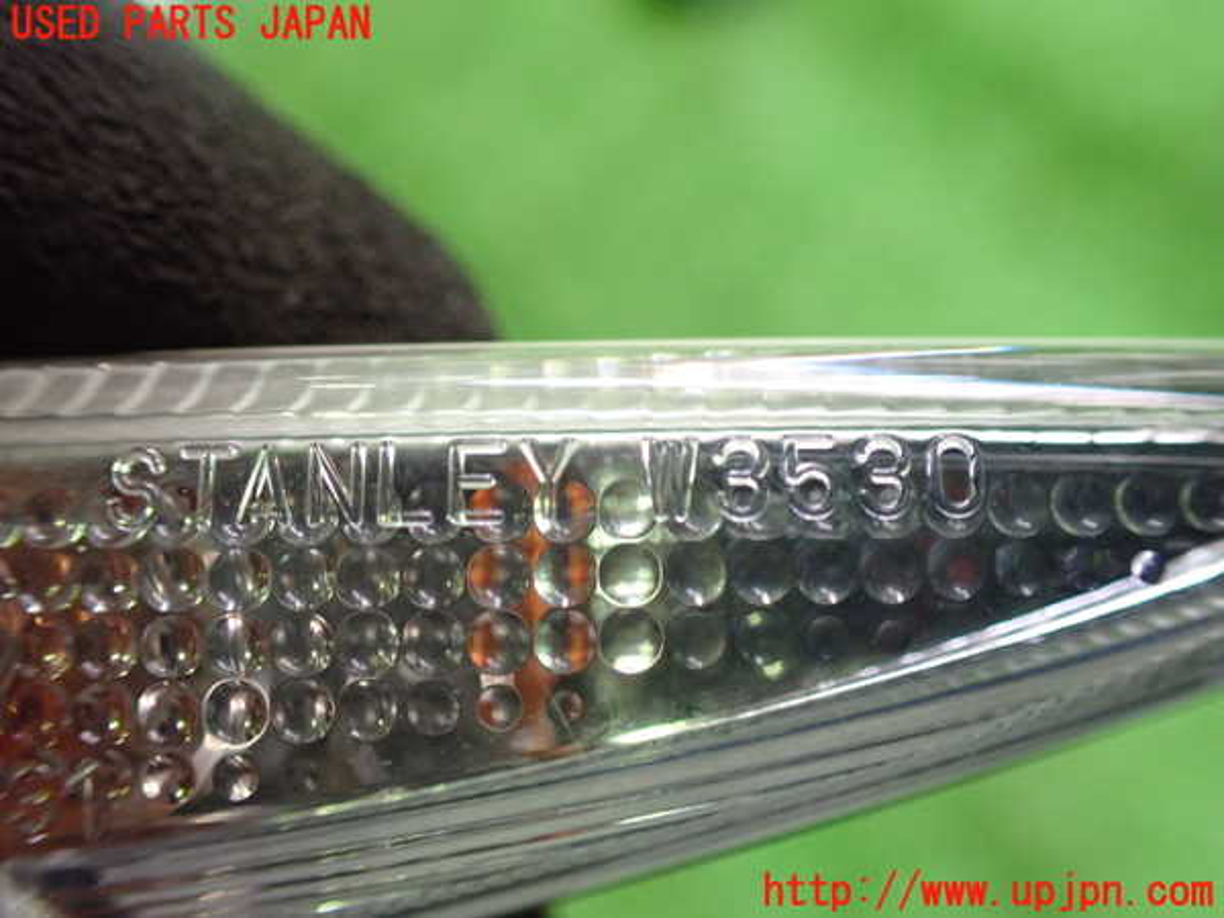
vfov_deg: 46.8
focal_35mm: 30
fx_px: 1061
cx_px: 612
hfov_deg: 60.0
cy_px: 459
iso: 800
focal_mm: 5.4
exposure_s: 1/30
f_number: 2.3
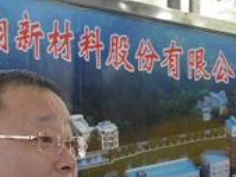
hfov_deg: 9.5
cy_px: 357
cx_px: 288
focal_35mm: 205
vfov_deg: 7.0
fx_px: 1399
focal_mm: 38
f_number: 5.6
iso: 800
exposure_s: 1/60
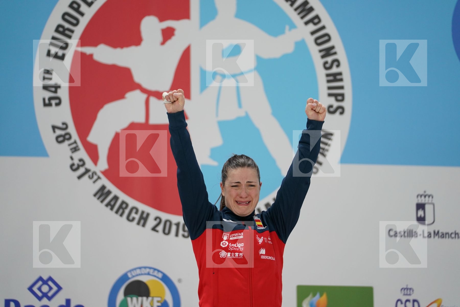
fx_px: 1840
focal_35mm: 144
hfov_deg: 14.3
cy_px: 154
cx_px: 230
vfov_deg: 9.5
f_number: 2.8
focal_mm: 144
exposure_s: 1/320
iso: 1250
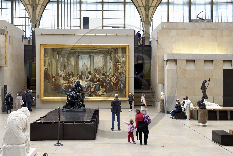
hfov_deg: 48.5
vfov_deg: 33.4
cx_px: 116
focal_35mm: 40
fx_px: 259
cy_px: 78
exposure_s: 1/25
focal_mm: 40
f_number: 7.1
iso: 800
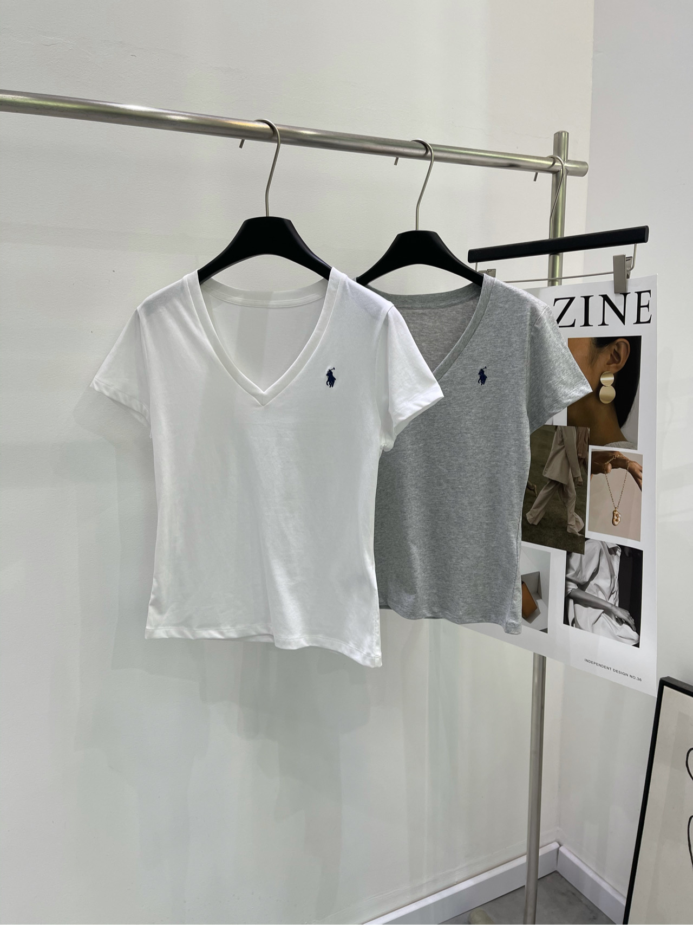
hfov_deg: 53.1
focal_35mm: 26
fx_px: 694
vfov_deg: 67.3
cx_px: 346
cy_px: 462
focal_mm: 5.1
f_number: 1.6
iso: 64
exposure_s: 1/100
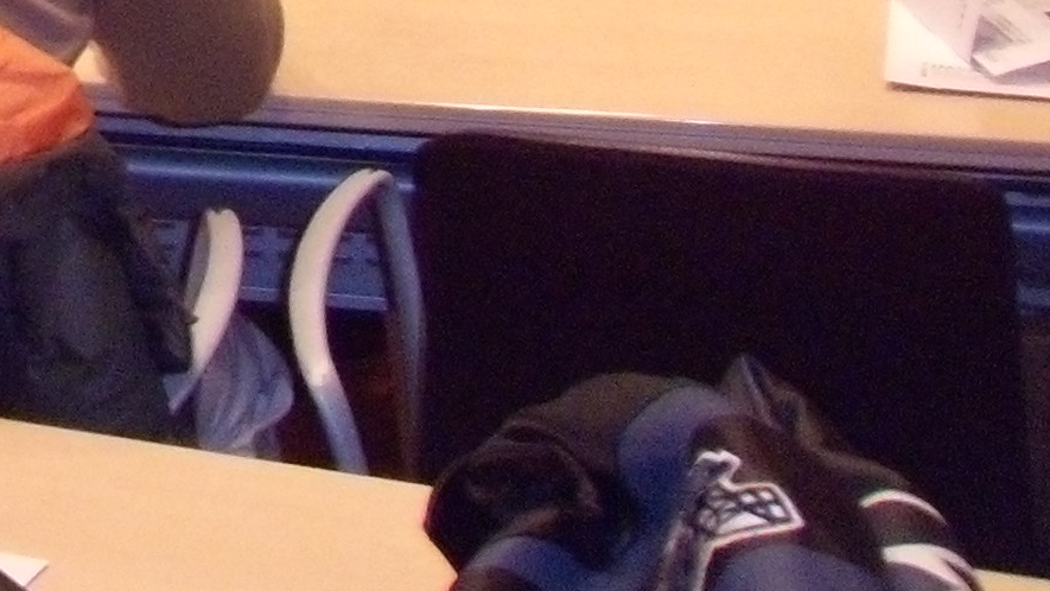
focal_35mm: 150
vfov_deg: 7.3
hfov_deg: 12.7
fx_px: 4177
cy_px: -1119
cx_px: -1011
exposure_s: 1/30
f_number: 2.8
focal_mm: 6
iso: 400
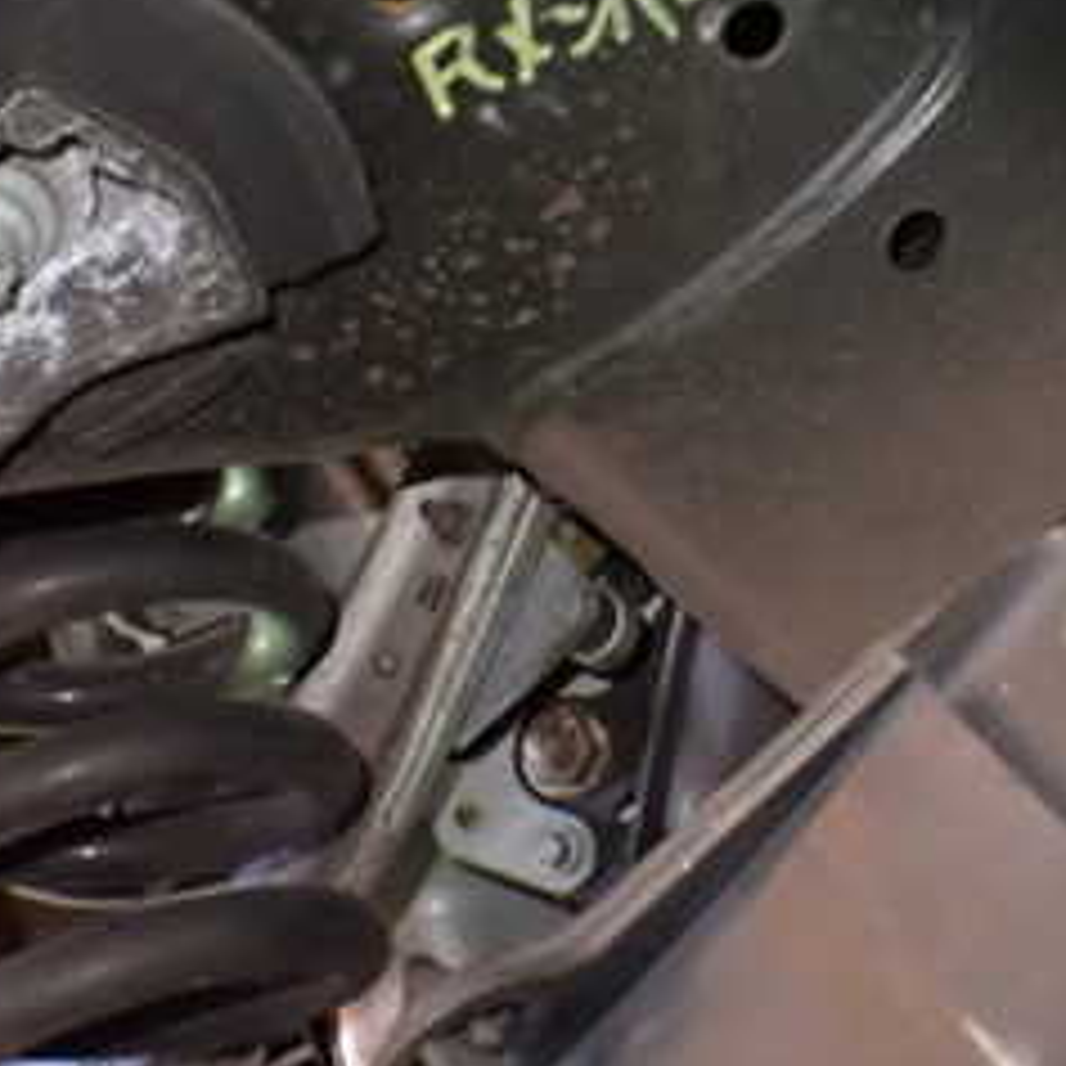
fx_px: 2334
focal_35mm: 67
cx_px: 630
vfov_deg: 25.4
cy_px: 256
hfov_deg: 25.7
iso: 1250
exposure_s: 1/30
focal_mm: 5.4
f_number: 2.3
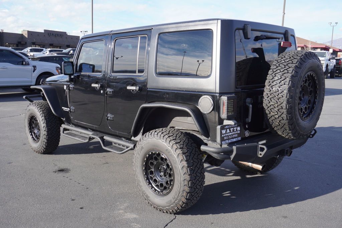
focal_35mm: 34
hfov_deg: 55.1
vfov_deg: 38.4
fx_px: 328
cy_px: 114
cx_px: 171
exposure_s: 1/160
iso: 100
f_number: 6.3
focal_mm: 23
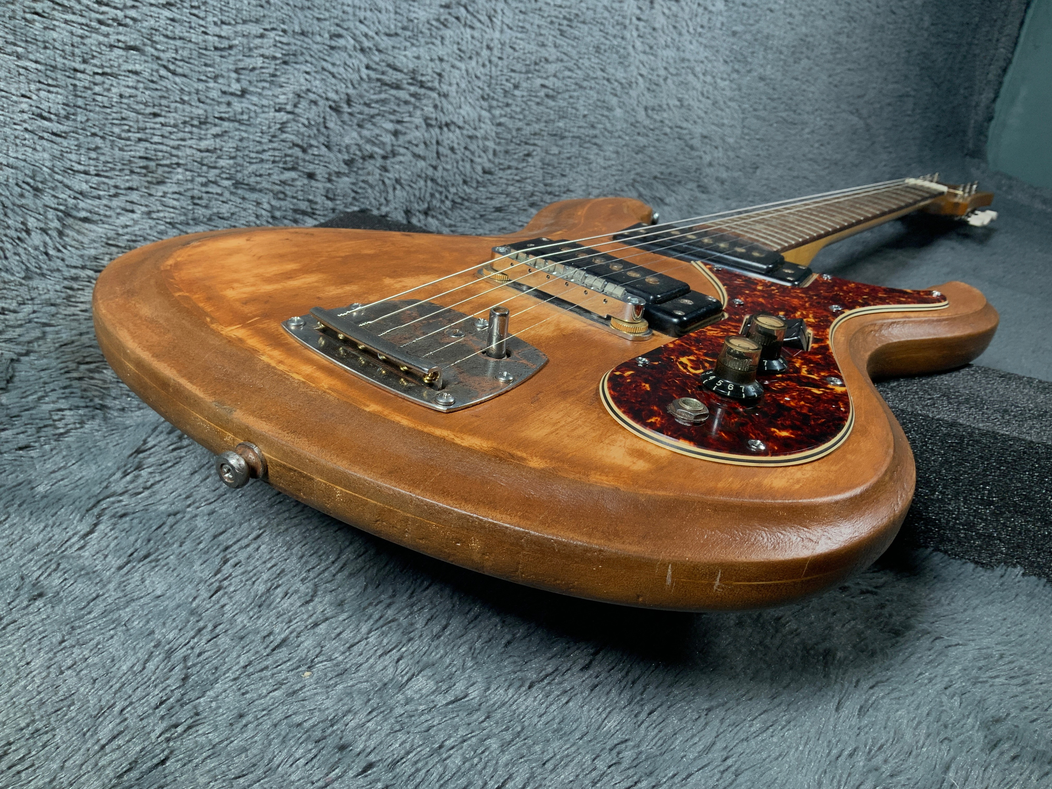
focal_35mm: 29
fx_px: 881
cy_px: 394
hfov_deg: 61.7
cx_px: 526
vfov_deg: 48.2
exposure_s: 1/104
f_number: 1.8
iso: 50
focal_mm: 3
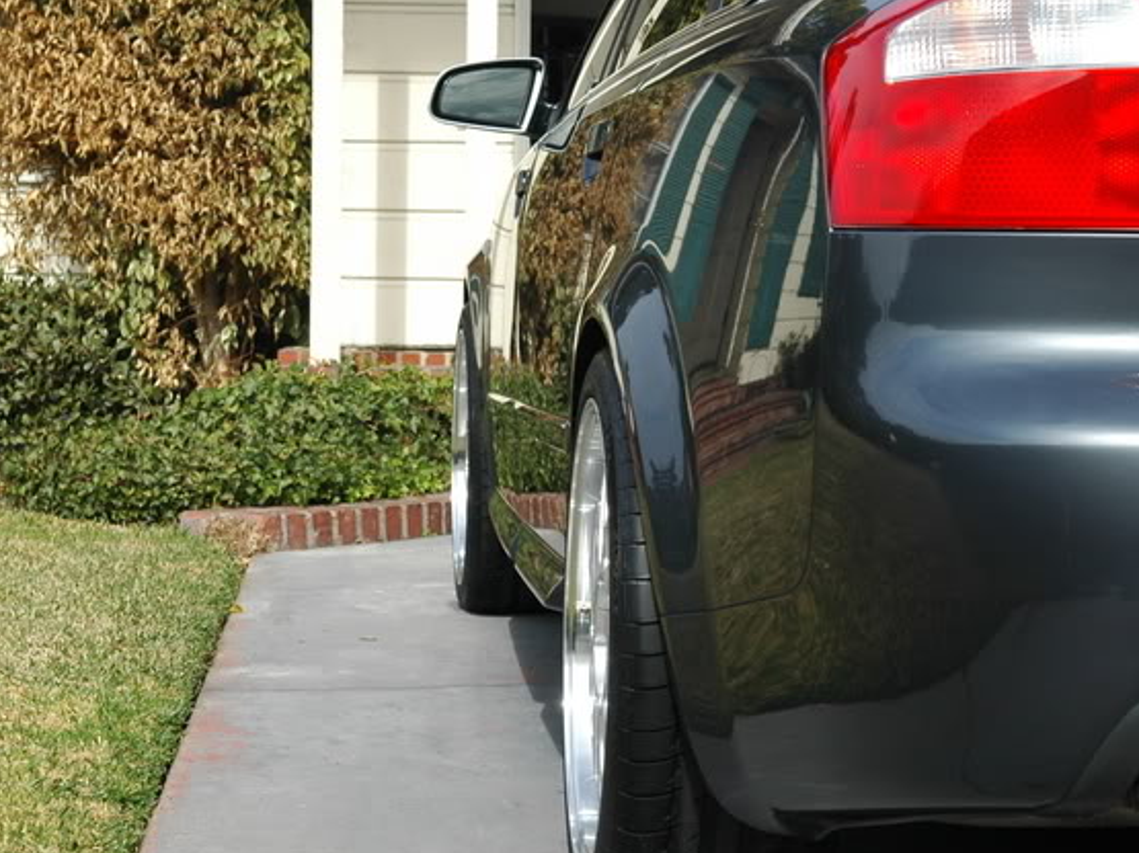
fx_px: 2599
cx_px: 651
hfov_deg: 24.7
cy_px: 523
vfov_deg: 18.6
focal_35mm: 79
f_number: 8
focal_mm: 38
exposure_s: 1/320
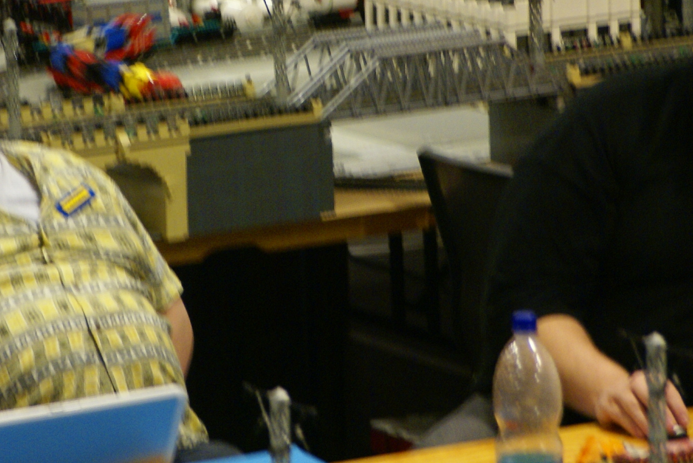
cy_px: 175
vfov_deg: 5.0
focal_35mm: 275
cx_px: 204
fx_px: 5299
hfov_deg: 7.5
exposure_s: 1/10
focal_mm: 85
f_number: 5.6
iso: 400
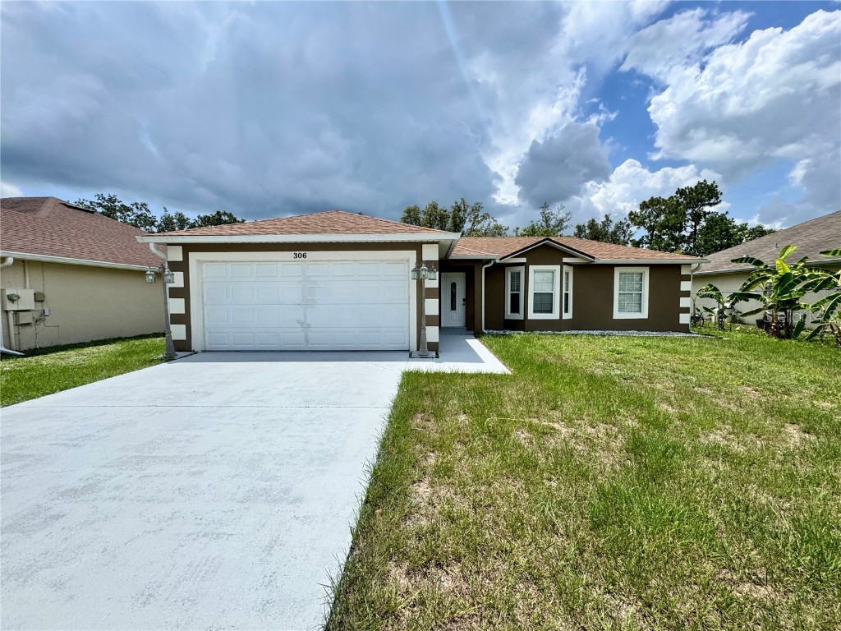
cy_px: 316
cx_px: 420
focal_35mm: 14
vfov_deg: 85.7
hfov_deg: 102.1
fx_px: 340
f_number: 2.2
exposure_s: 1/3247
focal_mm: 2.22
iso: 50
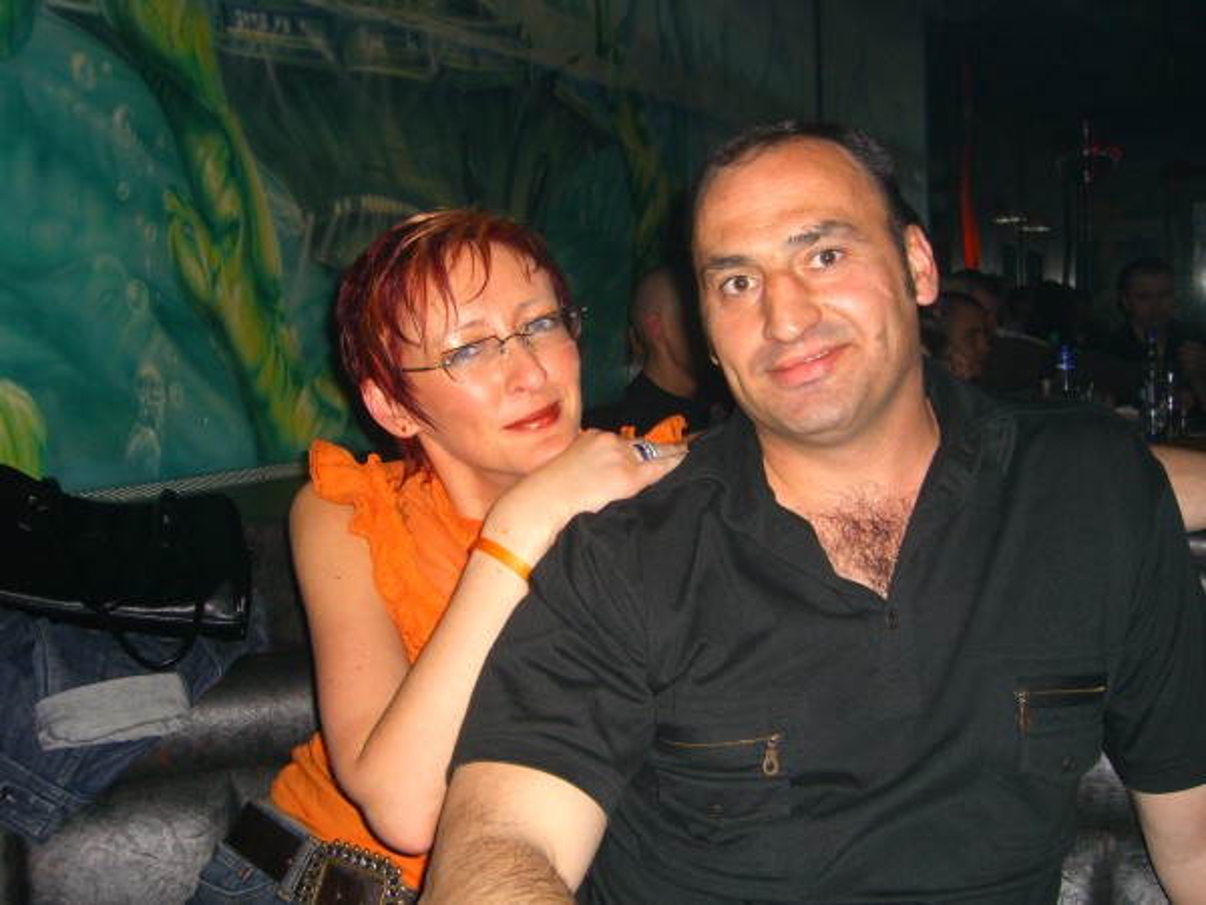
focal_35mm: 38
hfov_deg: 49.0
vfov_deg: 37.7
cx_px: 603
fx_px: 1324
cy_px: 452
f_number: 2.8
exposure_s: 1/60
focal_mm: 7.9
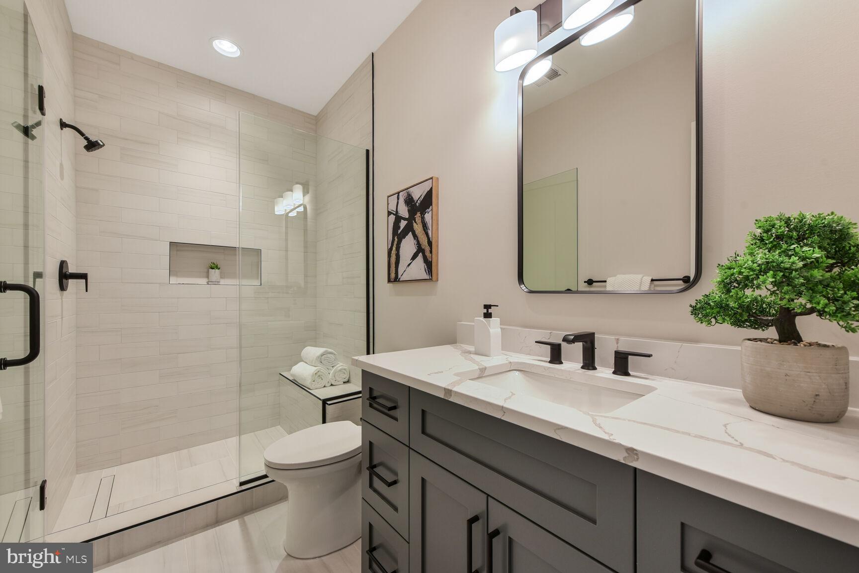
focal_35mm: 14
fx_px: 334
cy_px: 286
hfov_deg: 104.3
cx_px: 430
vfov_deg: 81.2
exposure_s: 1/6
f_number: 8
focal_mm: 14
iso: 200
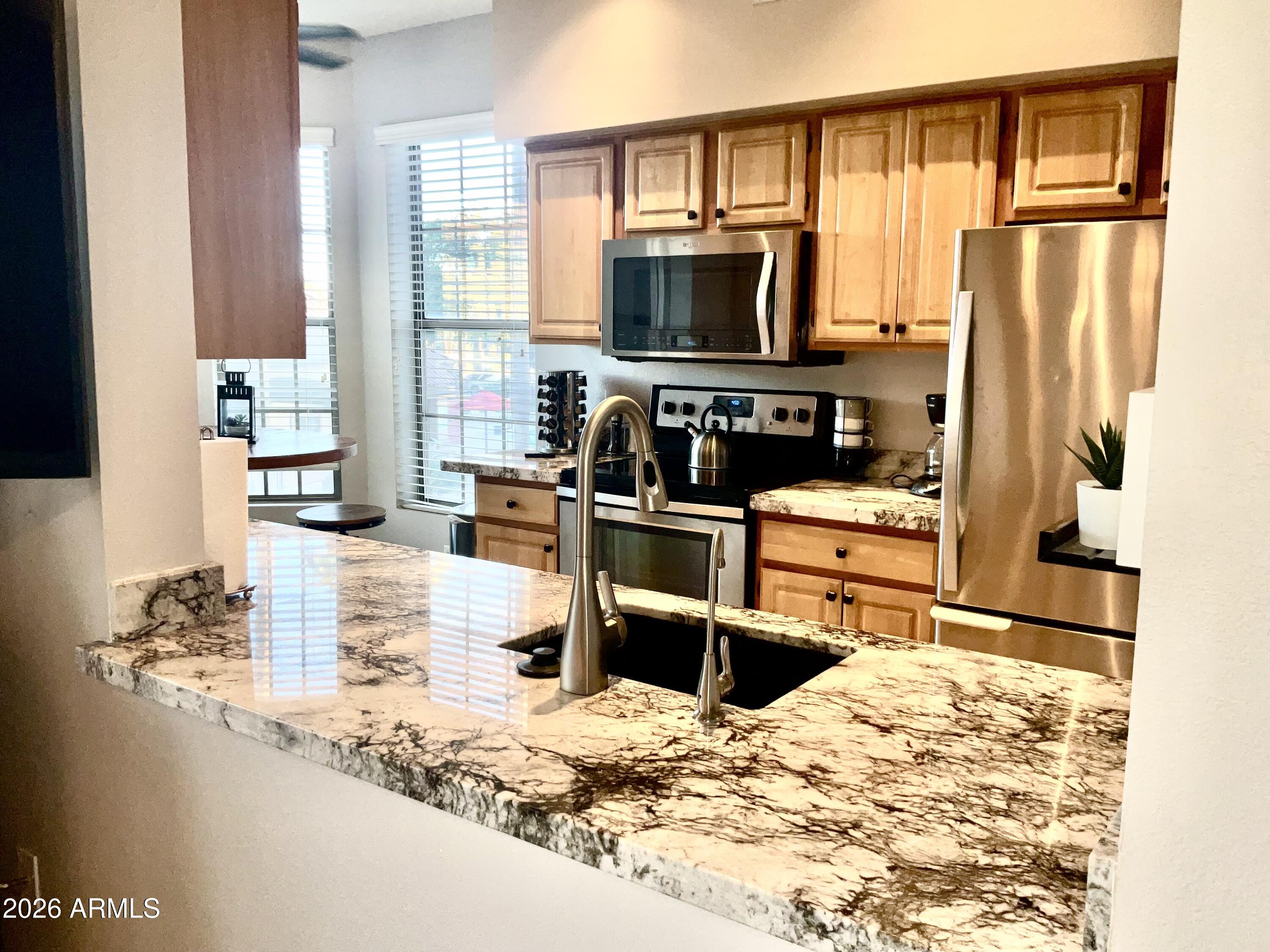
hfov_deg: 61.7
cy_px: 476
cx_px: 635
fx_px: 1064
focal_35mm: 29
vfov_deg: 48.2
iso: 20
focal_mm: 3
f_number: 1.8
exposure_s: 1/60
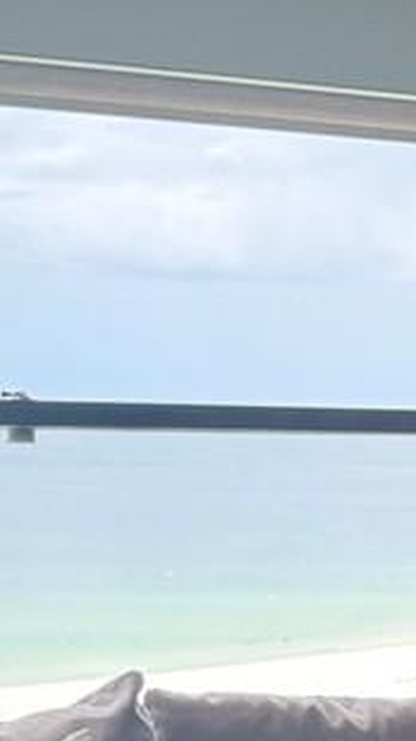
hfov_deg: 8.5
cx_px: 842
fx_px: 2652
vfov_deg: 15.5
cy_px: 798
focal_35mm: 135
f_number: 1.78
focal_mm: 6.76
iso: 80
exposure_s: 1/381
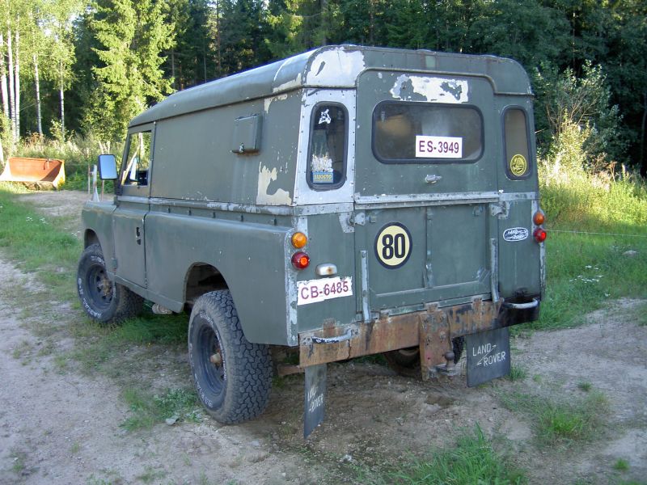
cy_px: 242
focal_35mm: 39
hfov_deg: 47.9
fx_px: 729
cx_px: 324
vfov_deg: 36.8
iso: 100
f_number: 2.8
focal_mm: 8
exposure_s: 1/59.5
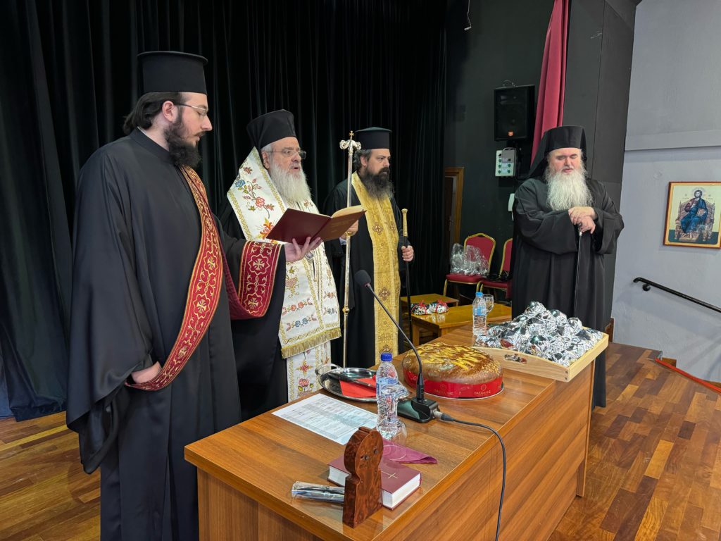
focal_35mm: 24
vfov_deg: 56.8
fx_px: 500
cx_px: 360
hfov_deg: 71.6
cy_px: 270
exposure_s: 1/50
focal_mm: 6.86
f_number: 1.78
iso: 400
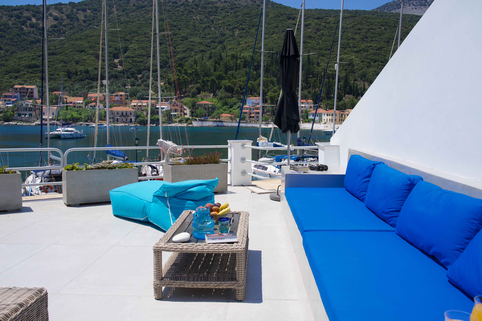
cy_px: 160
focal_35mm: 32
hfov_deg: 58.7
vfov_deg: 41.1
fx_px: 428
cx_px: 241
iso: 64
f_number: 8
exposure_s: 1/250
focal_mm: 32
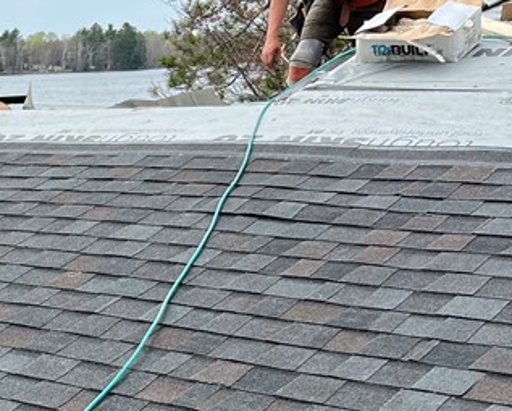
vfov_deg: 17.5
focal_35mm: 82
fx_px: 1243
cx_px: -212
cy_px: 549
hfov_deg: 20.5
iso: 50
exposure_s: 1/1311
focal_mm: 5.7
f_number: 1.5
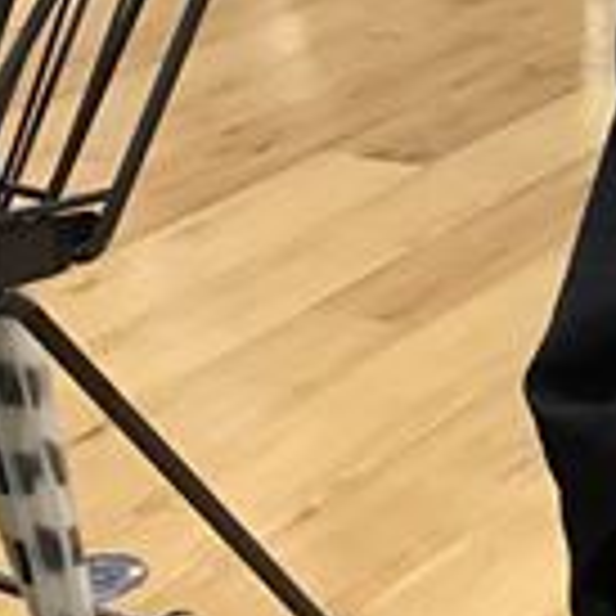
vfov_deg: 14.2
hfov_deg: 12.9
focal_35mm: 120
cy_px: -76
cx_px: 1174
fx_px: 2416
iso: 80
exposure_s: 1/30
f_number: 2.4
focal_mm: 3.3
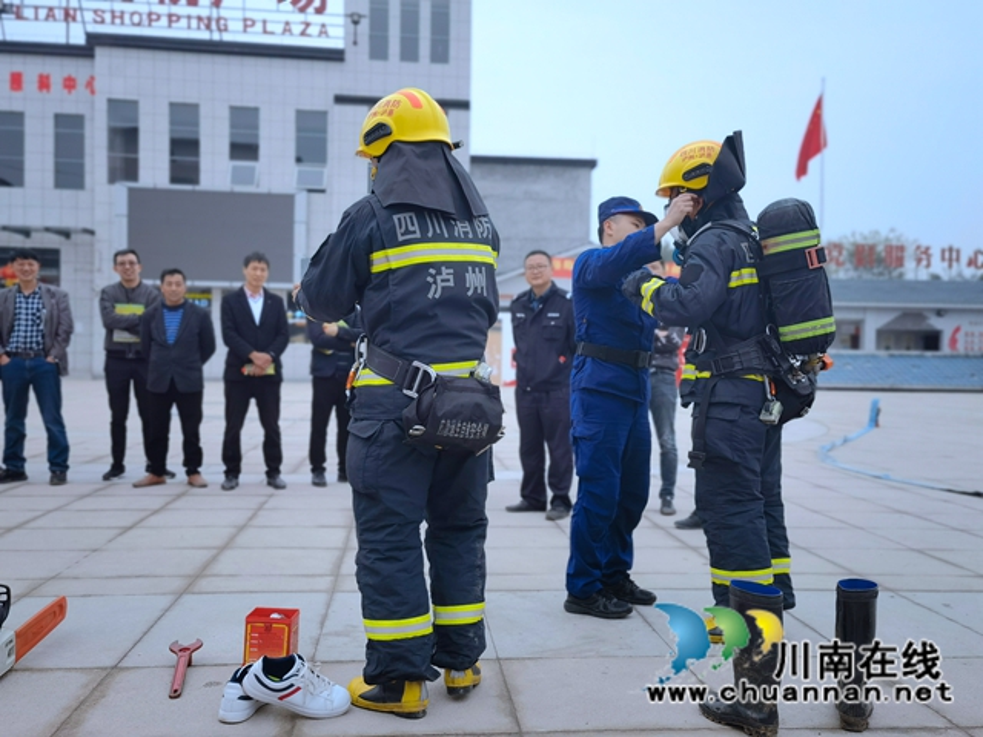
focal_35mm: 34
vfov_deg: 41.8
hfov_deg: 54.0
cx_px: 492
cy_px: 368
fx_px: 966
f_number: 4
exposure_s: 1/858
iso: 50
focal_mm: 6.67
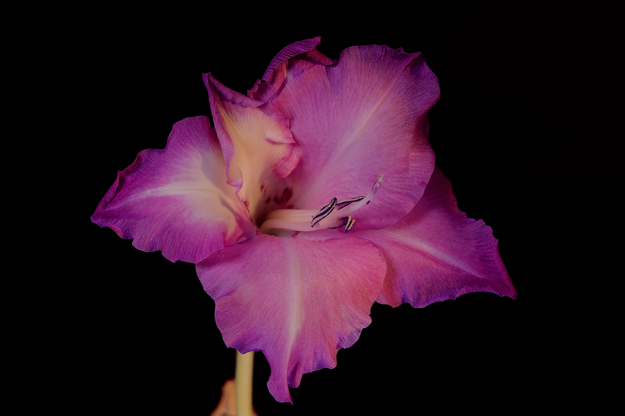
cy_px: 208
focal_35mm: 105
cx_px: 312
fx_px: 1822
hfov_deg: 19.5
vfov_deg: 13.0
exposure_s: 1/13
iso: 100
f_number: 10
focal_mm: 105
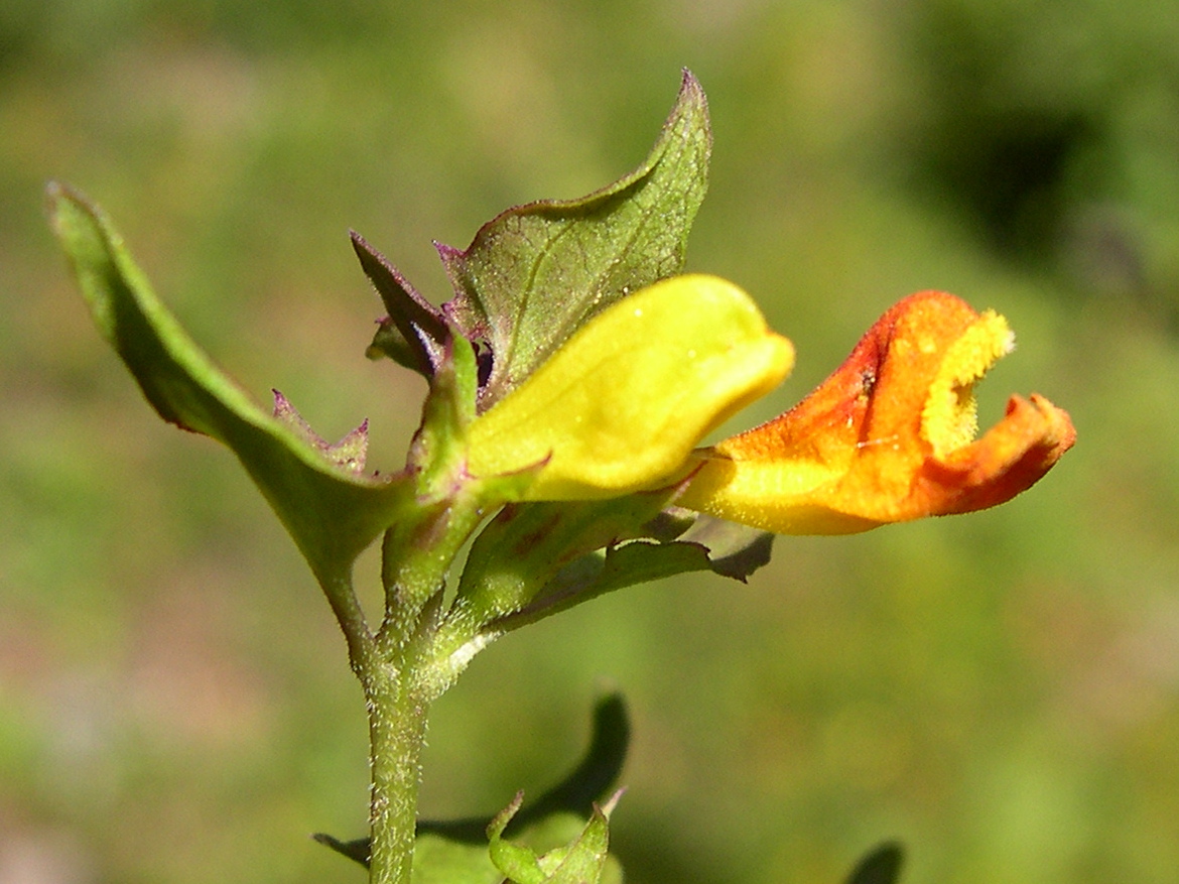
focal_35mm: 38
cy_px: 442
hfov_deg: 49.0
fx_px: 1294
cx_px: 590
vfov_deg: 37.7
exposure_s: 1/136
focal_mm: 8
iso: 100
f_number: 7.6
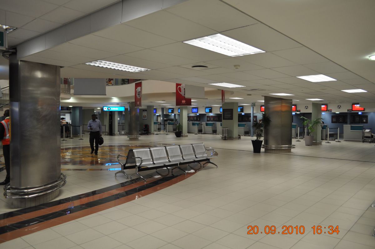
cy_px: 124
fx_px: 281
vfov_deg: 47.8
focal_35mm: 27
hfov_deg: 67.4
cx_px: 188
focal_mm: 18
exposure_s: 1/60
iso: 400
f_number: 4
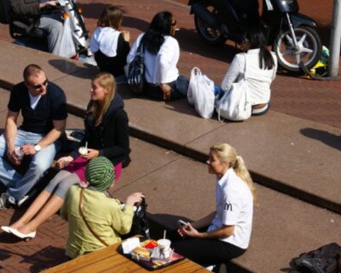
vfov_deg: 11.9
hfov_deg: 14.8
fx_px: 1312
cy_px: 140
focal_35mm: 130
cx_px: 148
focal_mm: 60
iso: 100
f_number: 11
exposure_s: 1/160
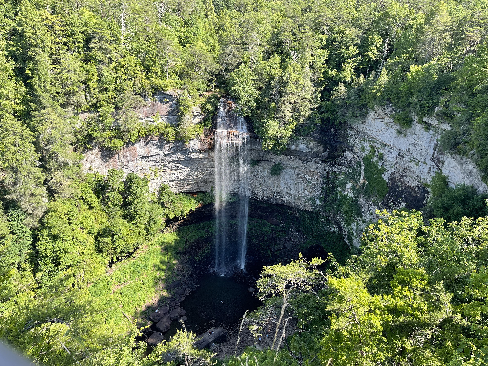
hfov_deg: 67.3
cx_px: 244
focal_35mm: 26
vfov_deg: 53.1
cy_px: 183
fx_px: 367
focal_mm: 5.1
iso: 32
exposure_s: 1/649
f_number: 1.6
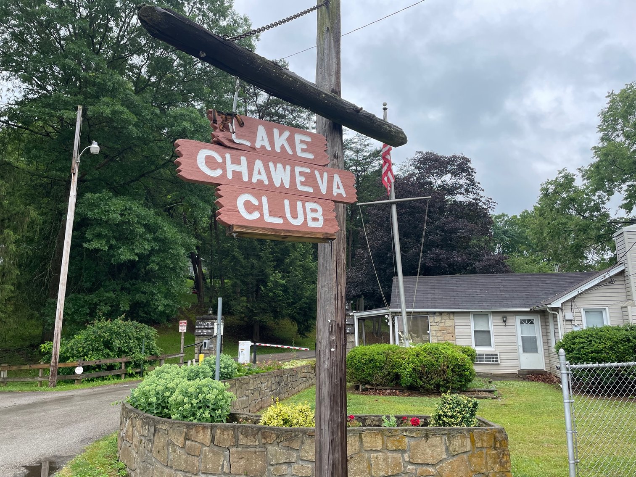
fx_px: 478
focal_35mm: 26
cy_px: 238
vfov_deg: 53.1
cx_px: 318
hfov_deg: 67.3
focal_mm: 4.2
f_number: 1.6
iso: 32
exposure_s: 1/785
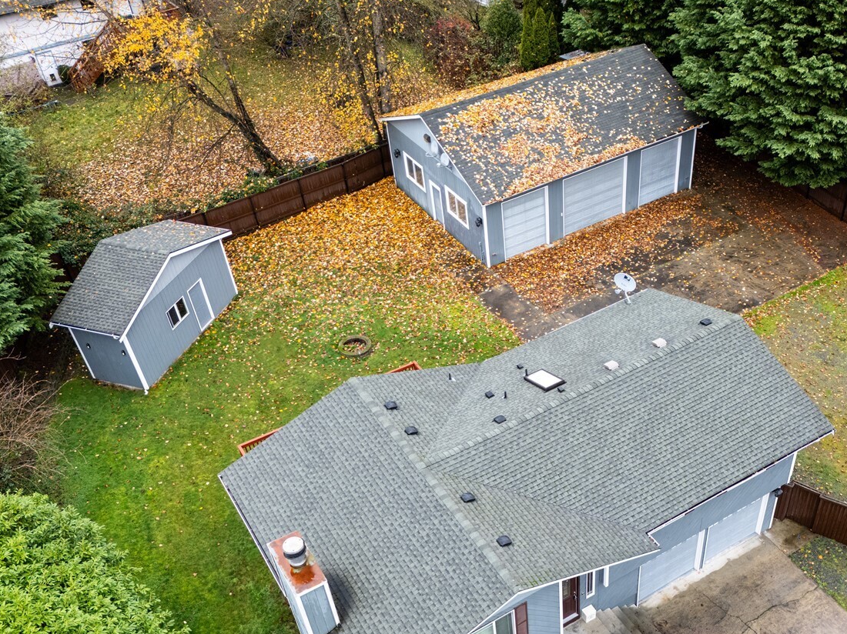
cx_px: 541
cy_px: 433
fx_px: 783
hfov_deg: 56.0
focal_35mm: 32
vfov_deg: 43.4
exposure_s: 1/25
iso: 200
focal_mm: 11
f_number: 8
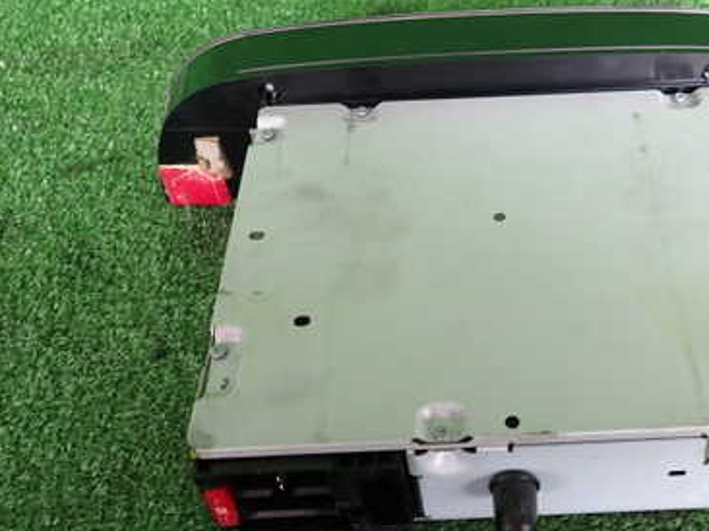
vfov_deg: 35.1
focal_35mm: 41
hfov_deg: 44.8
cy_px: 291
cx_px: 498
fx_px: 839
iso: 200
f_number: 2
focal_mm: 4.5
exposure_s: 1/60
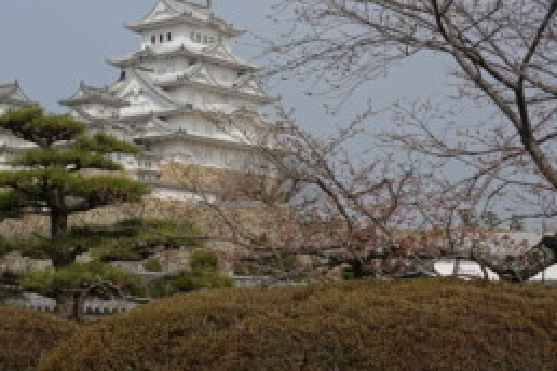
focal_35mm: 82
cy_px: 56
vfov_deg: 16.5
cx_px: 104
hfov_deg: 24.3
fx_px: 1269
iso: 125
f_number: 5.6
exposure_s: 1/1000
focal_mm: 17.53
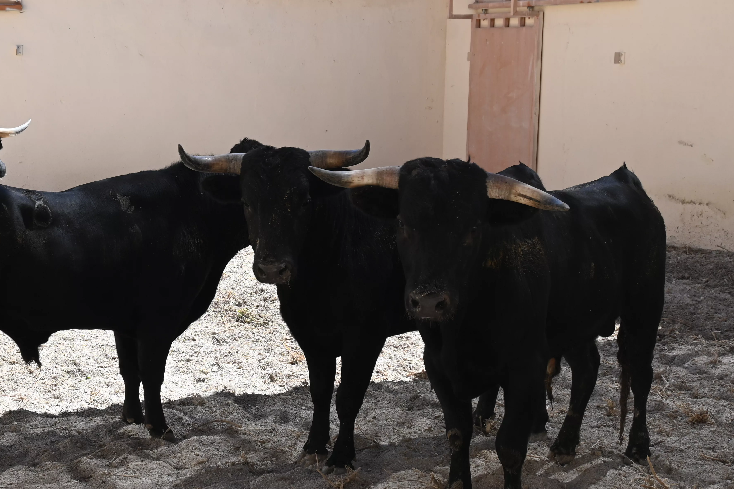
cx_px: 192
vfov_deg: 21.1
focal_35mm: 64
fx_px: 1313
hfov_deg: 30.8
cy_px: 280
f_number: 5.6
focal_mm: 27.5
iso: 100
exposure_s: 1/250
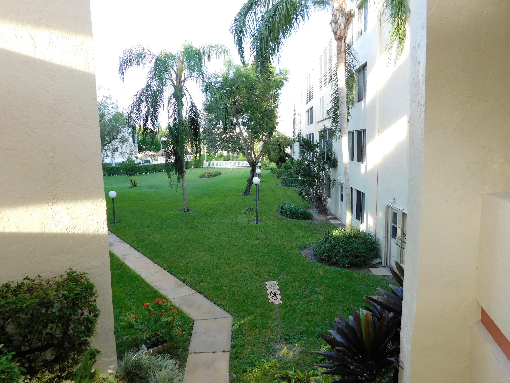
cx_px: 255
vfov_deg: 56.8
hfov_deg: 71.6
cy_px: 192
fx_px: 354
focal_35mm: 24
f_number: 3
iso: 125
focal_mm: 4.1
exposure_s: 1/160
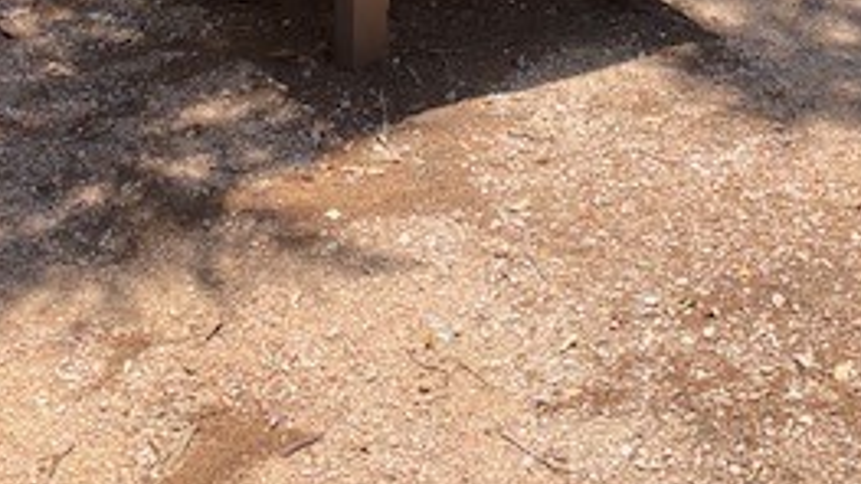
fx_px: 1575
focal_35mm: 69
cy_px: -484
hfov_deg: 30.4
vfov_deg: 14.5
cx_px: 308
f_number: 1.8
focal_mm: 4.25
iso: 32
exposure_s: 1/693
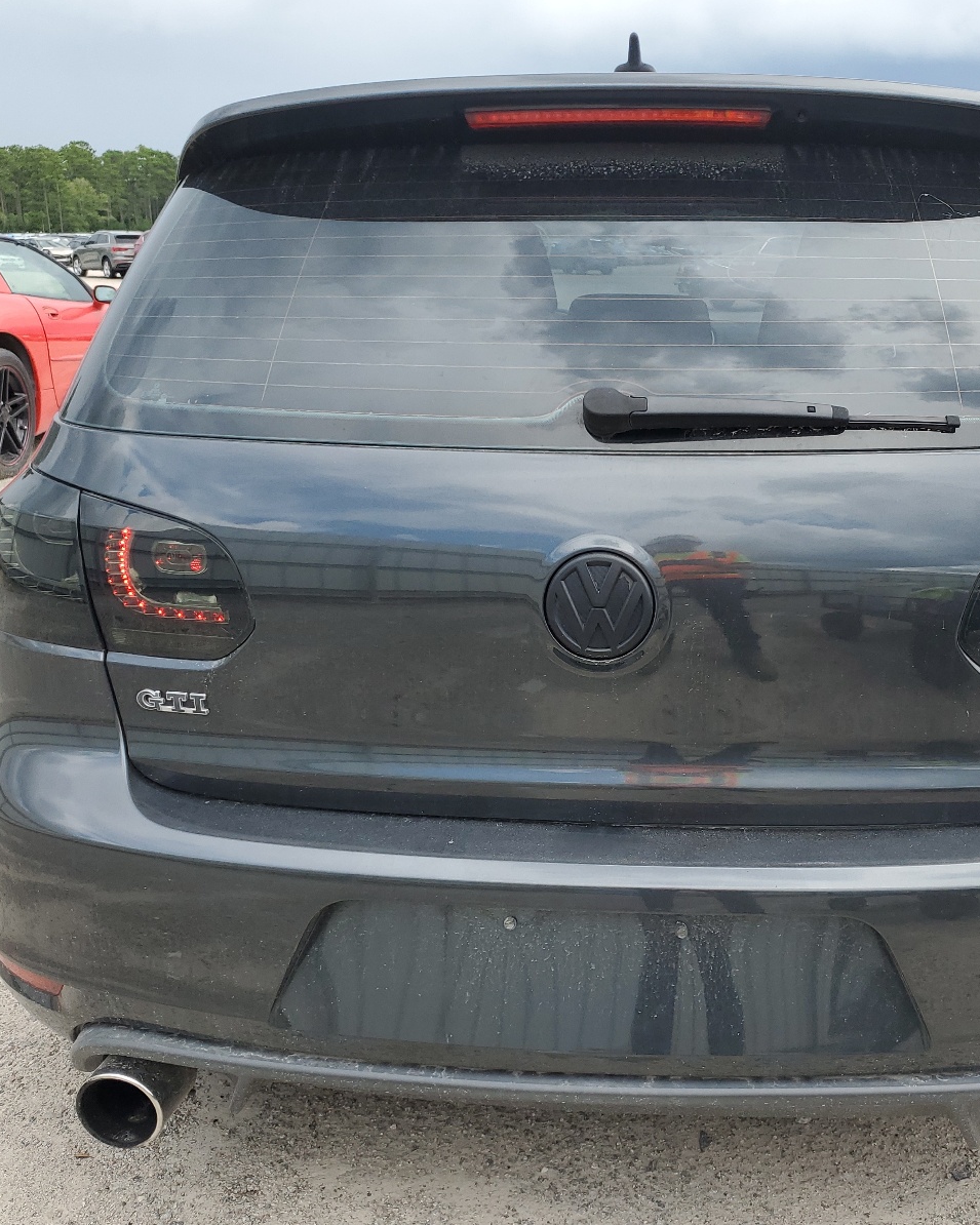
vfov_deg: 52.8
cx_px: 616
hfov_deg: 43.0
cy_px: 611
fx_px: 1233
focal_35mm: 34
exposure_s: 1/625
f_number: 1.5
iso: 50
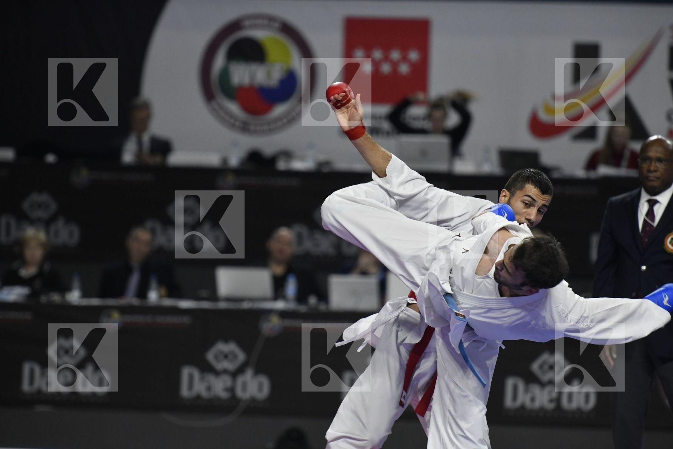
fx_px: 5234
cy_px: 224
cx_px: 336
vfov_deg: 4.9
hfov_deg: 7.4
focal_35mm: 280
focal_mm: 280
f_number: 4
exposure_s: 1/1000
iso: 2000
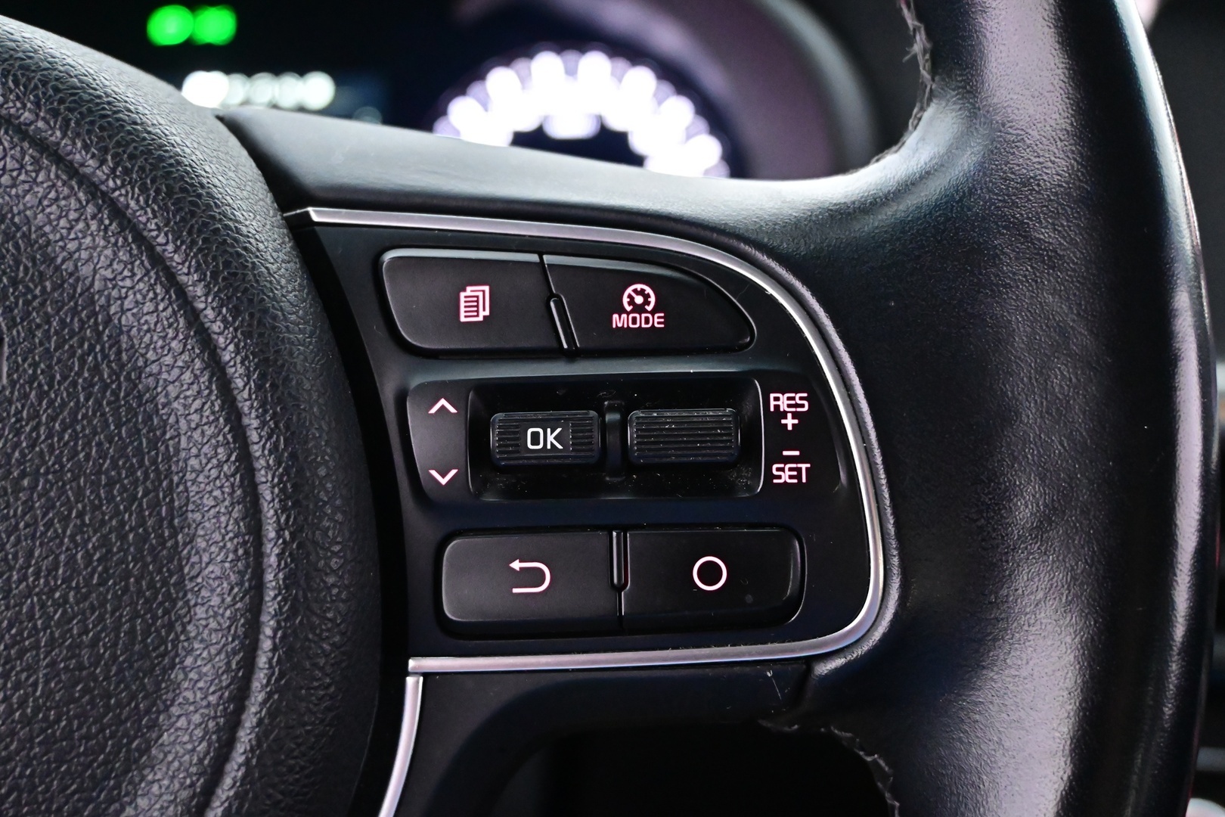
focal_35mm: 47
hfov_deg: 41.7
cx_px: 612
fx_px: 1608
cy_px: 408
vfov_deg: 28.5
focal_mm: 31.5
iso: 6400
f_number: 5
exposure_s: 1/25
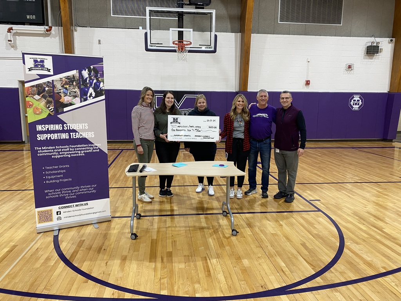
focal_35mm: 26
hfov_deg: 67.3
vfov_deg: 53.1
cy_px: 150
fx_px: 301
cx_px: 200
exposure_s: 1/60
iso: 80
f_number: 1.8
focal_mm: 4.25
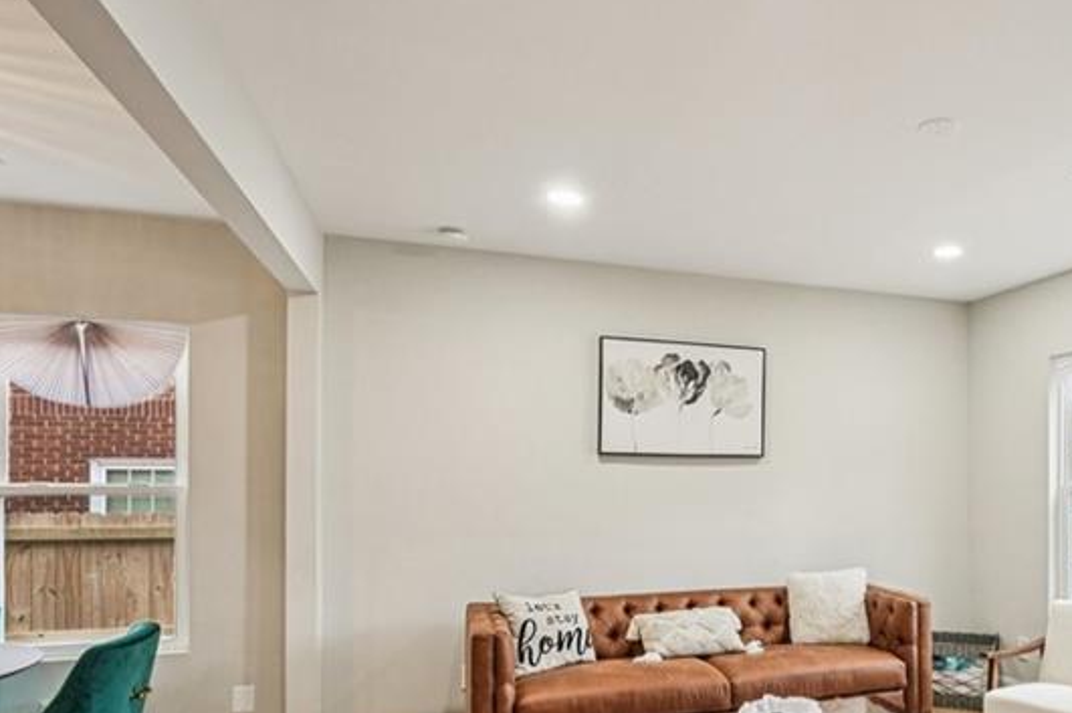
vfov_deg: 47.0
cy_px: 482
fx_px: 803
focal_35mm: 27
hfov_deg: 62.5
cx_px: 838
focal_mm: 14
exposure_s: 1/13
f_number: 8
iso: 320
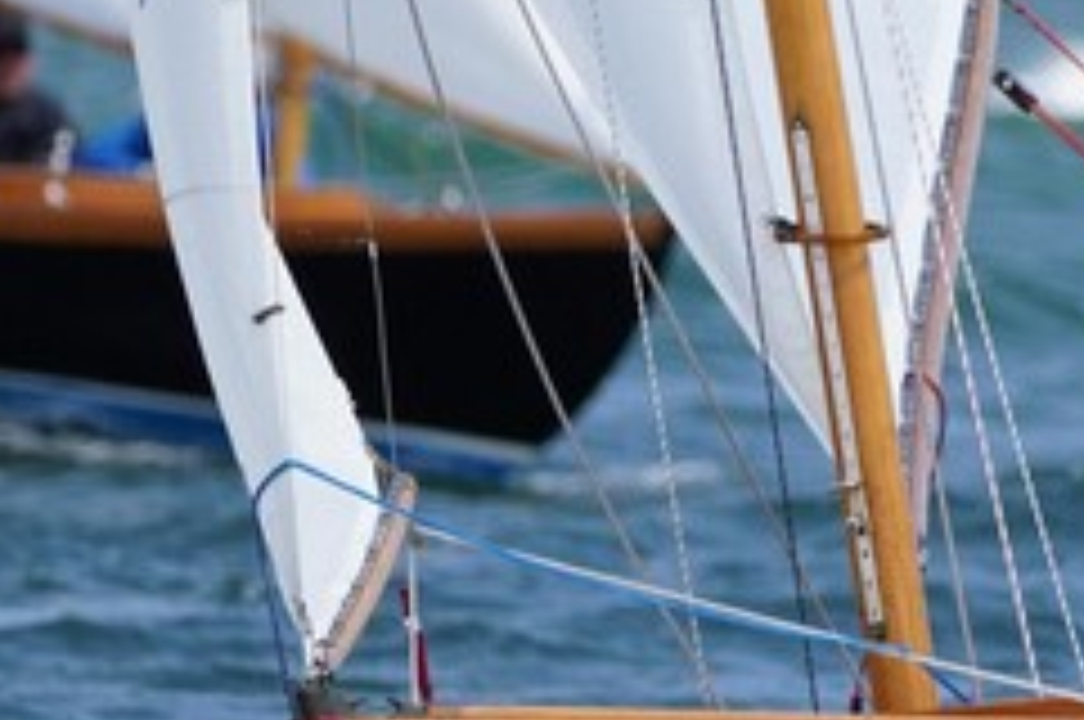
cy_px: 493
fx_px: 39001
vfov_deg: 1.1
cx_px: 1291
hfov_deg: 1.6
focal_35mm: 1297
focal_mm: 260
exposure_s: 1/1600
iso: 320
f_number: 5.6
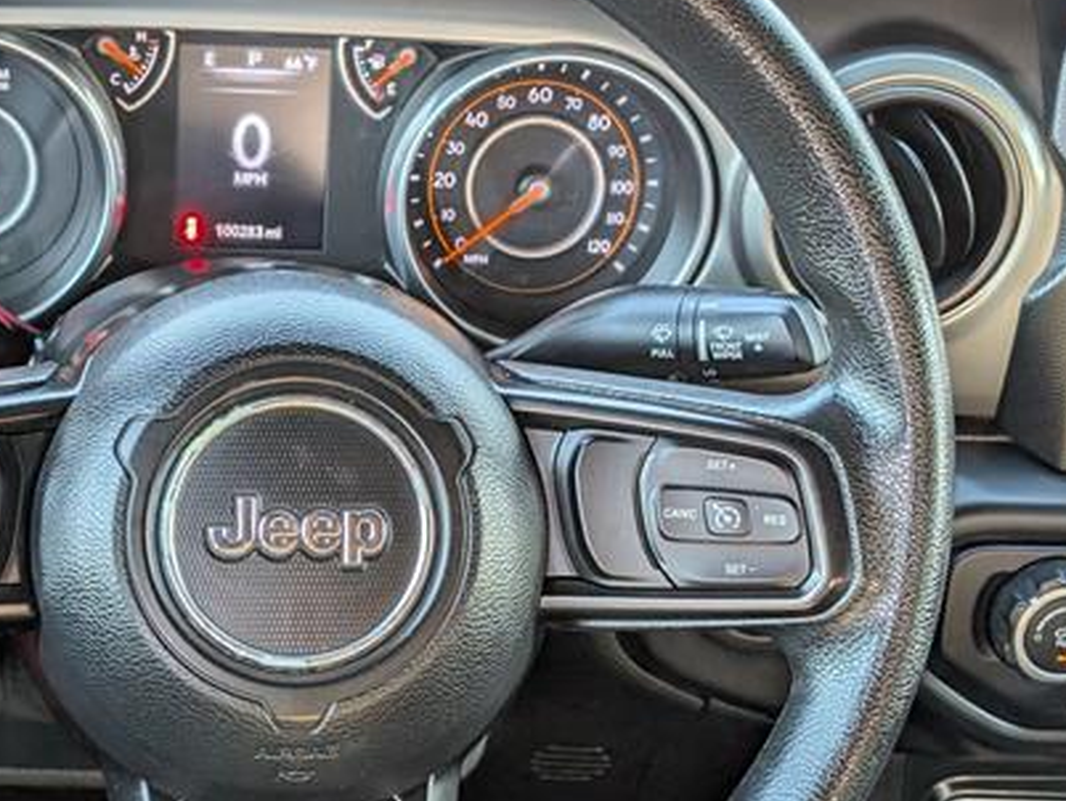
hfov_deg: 24.7
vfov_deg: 18.9
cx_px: 255
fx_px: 2403
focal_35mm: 78
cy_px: 509
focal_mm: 6.9
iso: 38
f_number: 1.68
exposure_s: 1/62.1
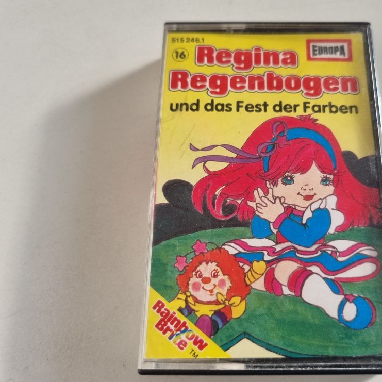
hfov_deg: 51.6
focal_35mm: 31
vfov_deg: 52.5
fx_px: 387
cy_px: 192
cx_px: 252
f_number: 1.8
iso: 50
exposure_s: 1/166
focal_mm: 5.4
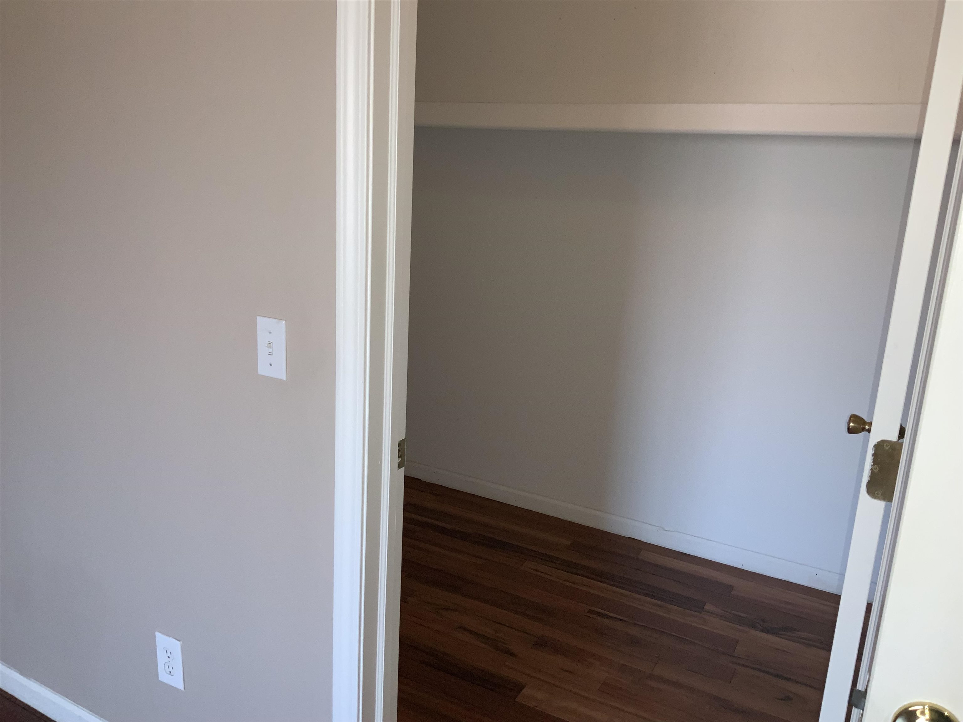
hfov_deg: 61.7
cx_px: 482
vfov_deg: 48.2
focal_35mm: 29
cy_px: 361
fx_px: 807
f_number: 1.8
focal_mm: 3
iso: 64
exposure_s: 1/60
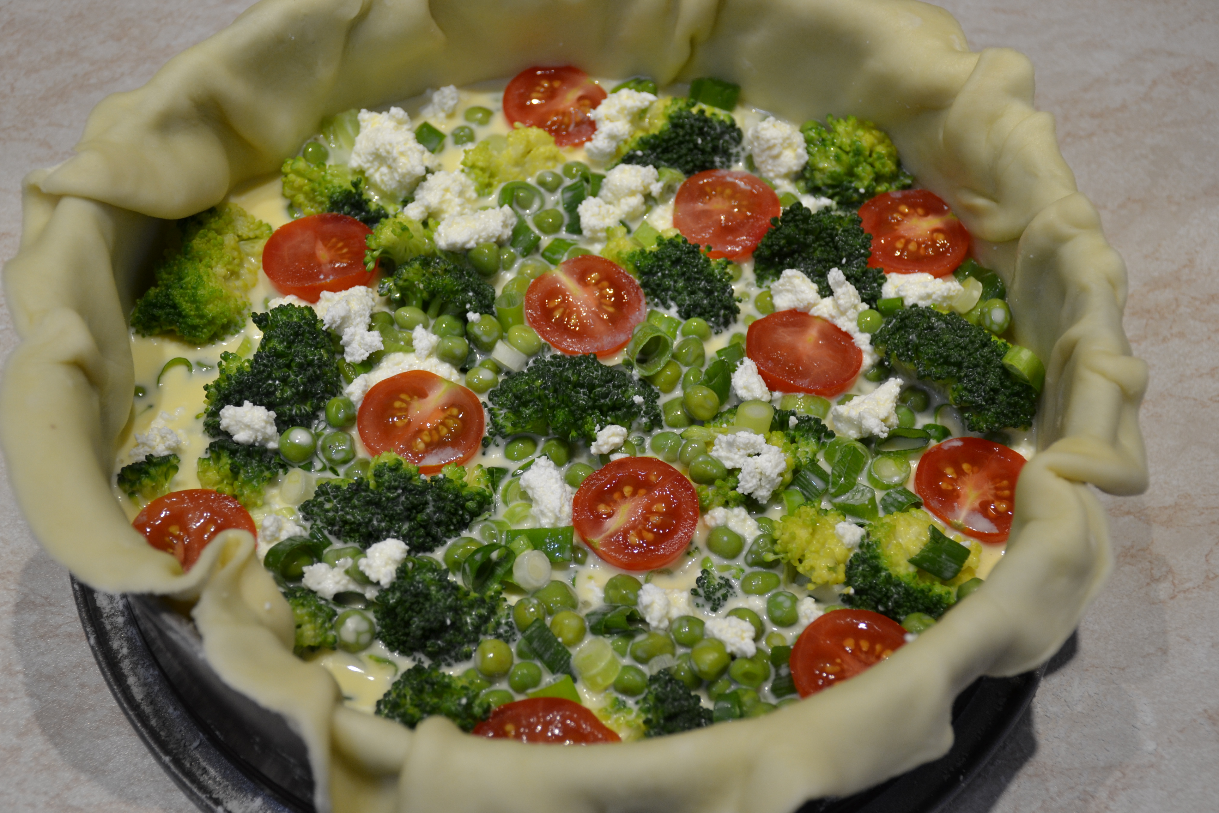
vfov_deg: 25.8
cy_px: 406
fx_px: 1778
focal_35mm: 52
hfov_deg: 37.9
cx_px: 610
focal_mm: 35
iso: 400
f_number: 4.2
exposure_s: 1/60
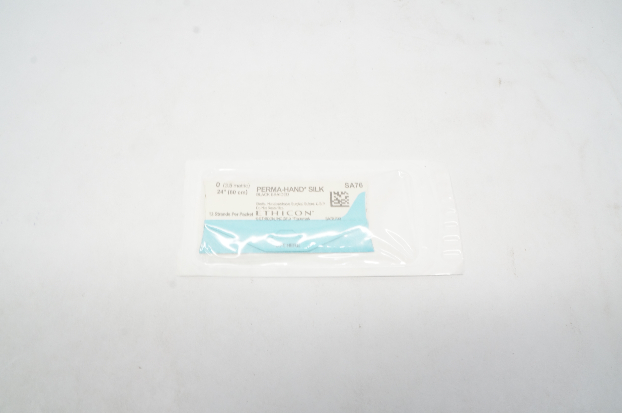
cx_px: 311
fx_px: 466
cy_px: 206
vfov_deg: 47.8
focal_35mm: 27
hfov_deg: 67.4
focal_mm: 18
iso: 800
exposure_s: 1/20
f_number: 13
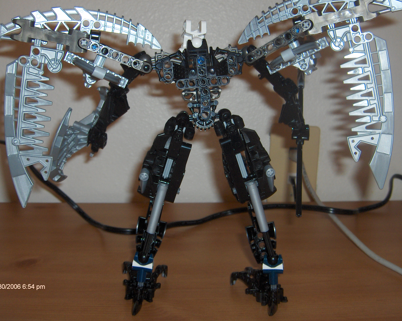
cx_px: 207
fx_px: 547
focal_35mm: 46
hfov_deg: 40.3
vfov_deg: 32.7
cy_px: 143
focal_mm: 8
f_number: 2.8
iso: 100
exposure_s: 1/60
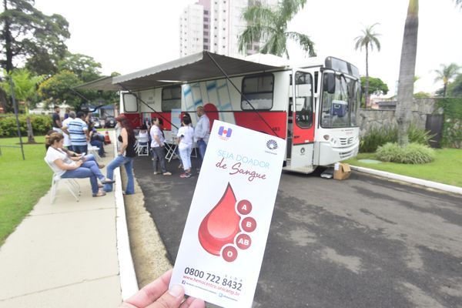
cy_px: 154
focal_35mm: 20
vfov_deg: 61.9
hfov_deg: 84.0
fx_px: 257
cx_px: 231
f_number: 14
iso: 2200
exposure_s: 1/200
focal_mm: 20
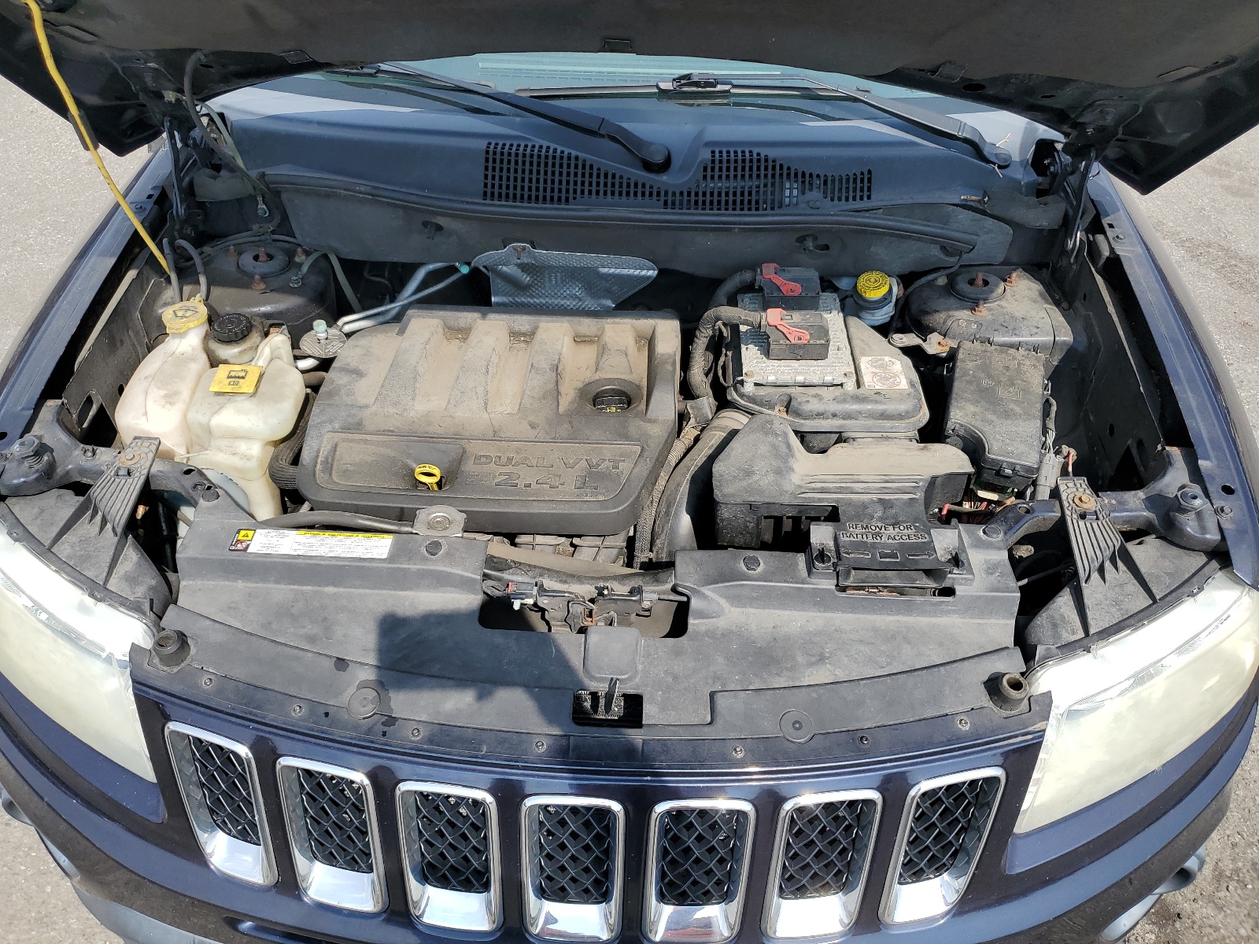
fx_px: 946
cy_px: 472
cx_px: 630
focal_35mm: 26
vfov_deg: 53.1
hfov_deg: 67.3
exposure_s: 1/2000
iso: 50
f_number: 1.5
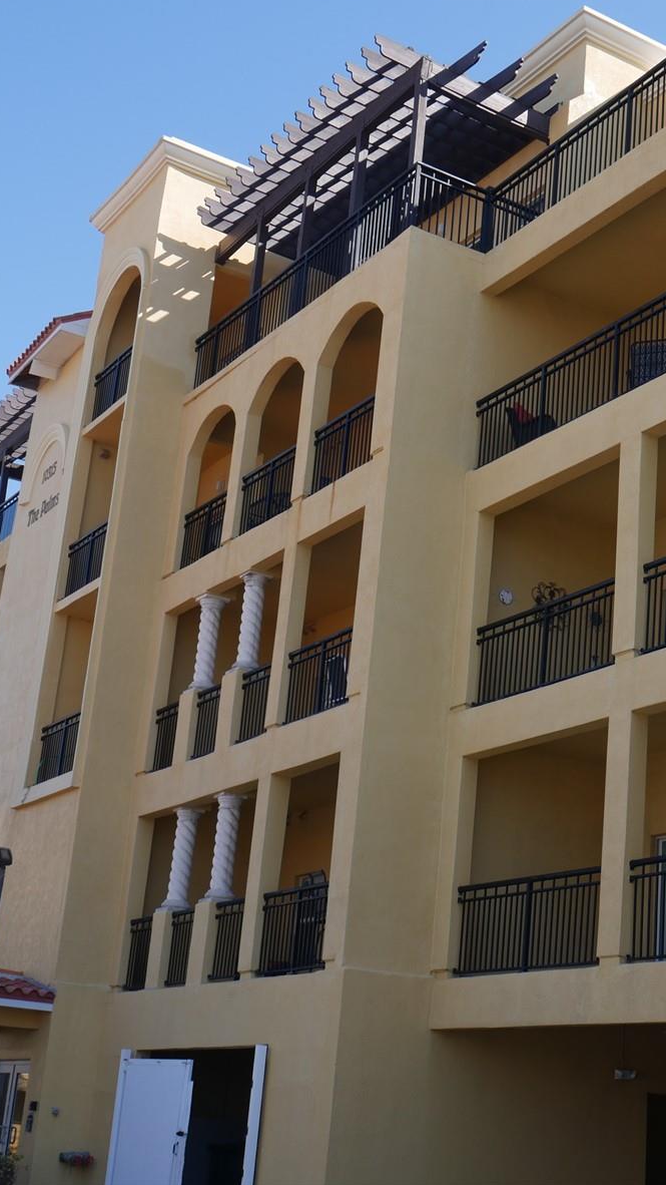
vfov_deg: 37.2
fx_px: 1758
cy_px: 585
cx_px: 489
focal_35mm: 56
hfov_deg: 21.3
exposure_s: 1/320
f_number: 7.1
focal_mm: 19
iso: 200
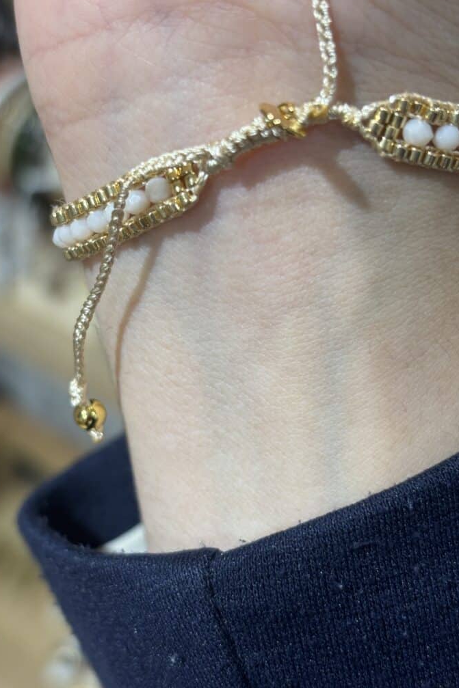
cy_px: 339
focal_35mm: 55
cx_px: 221
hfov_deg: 24.6
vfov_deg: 36.3
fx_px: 1052
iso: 64
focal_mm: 5.96
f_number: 1.6
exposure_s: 1/100
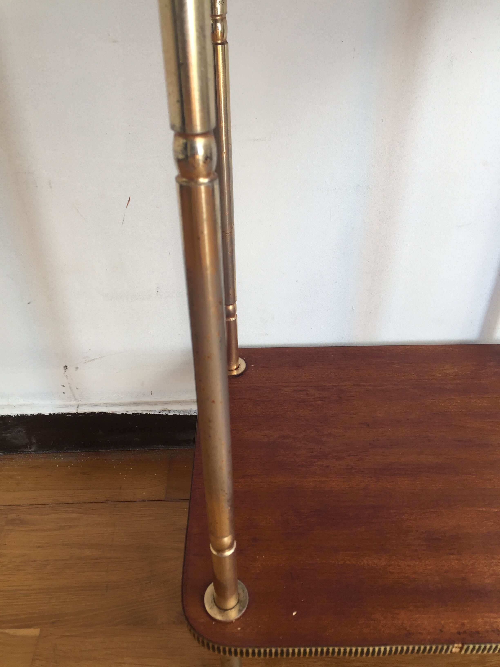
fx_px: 559
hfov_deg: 48.2
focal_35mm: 29
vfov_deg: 61.7
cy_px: 334
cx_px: 250
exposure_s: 1/50
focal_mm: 4.15
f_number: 2.2
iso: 40
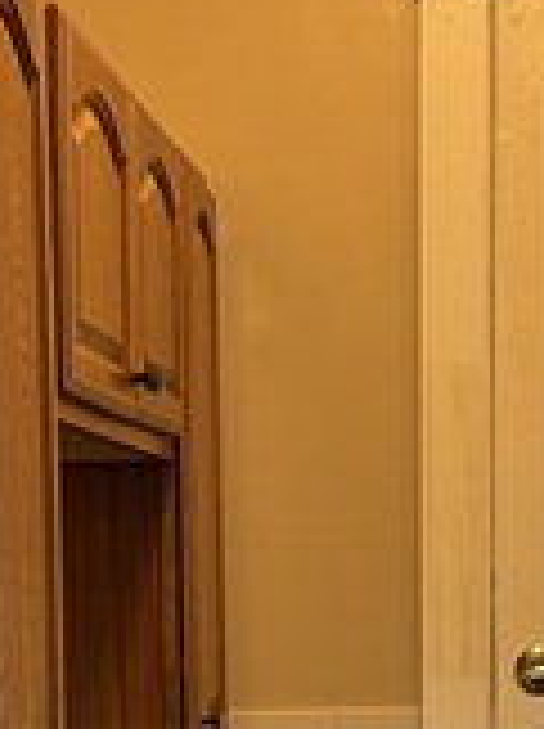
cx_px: 346
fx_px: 2395
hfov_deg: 12.9
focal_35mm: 114
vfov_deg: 16.6
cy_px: 873
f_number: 1.78
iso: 250
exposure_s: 1/60
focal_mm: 6.76
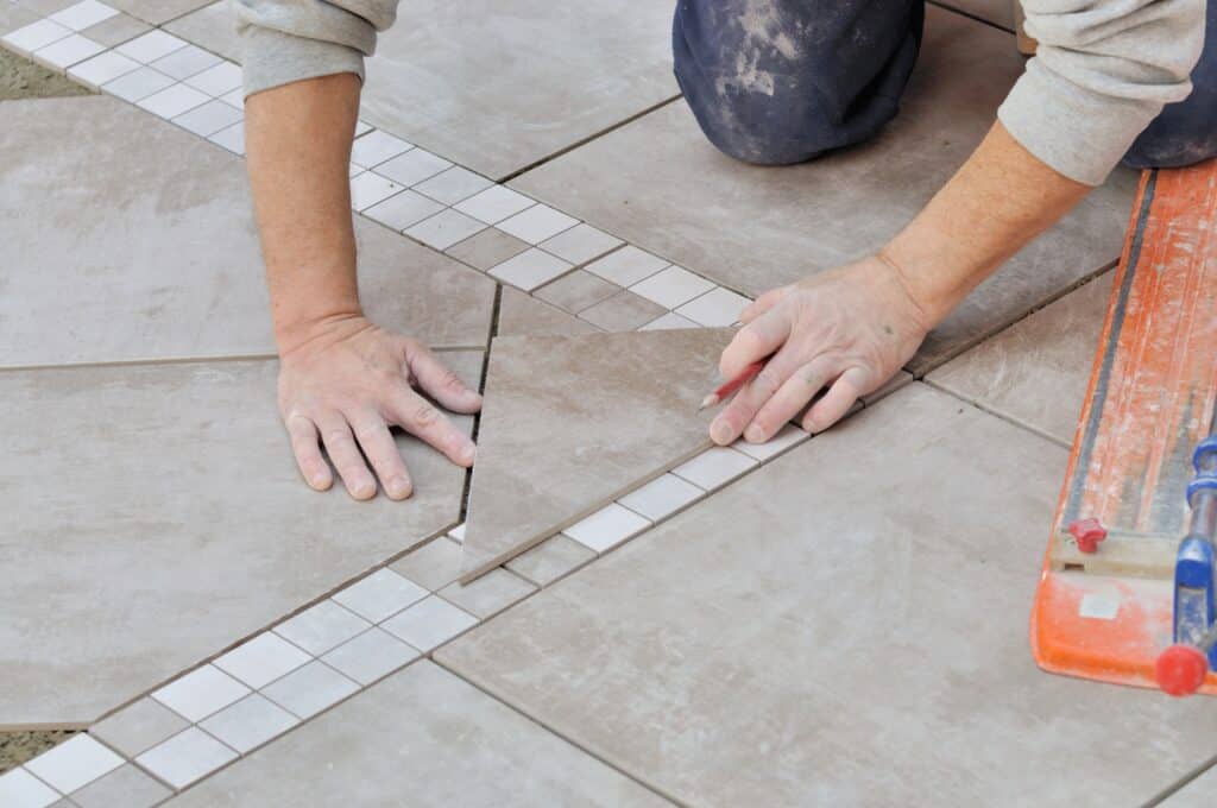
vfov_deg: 13.0
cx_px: 608
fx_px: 3545
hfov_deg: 19.5
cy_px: 404
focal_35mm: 105
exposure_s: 1/400
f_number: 5
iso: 200
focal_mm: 70
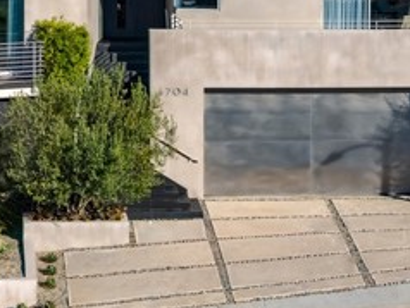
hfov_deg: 10.5
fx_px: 2229
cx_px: 165
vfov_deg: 7.9
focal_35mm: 188
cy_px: -46
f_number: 2.8
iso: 130
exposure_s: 1/1250
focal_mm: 19.35
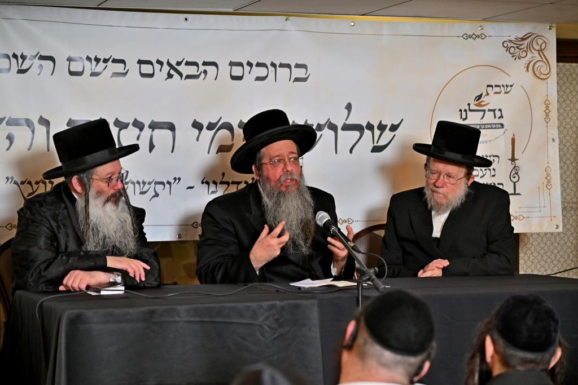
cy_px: 192
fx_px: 1285
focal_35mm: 80
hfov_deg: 25.4
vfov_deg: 17.1
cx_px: 289
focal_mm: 80
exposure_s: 1/160
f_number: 4
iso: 800
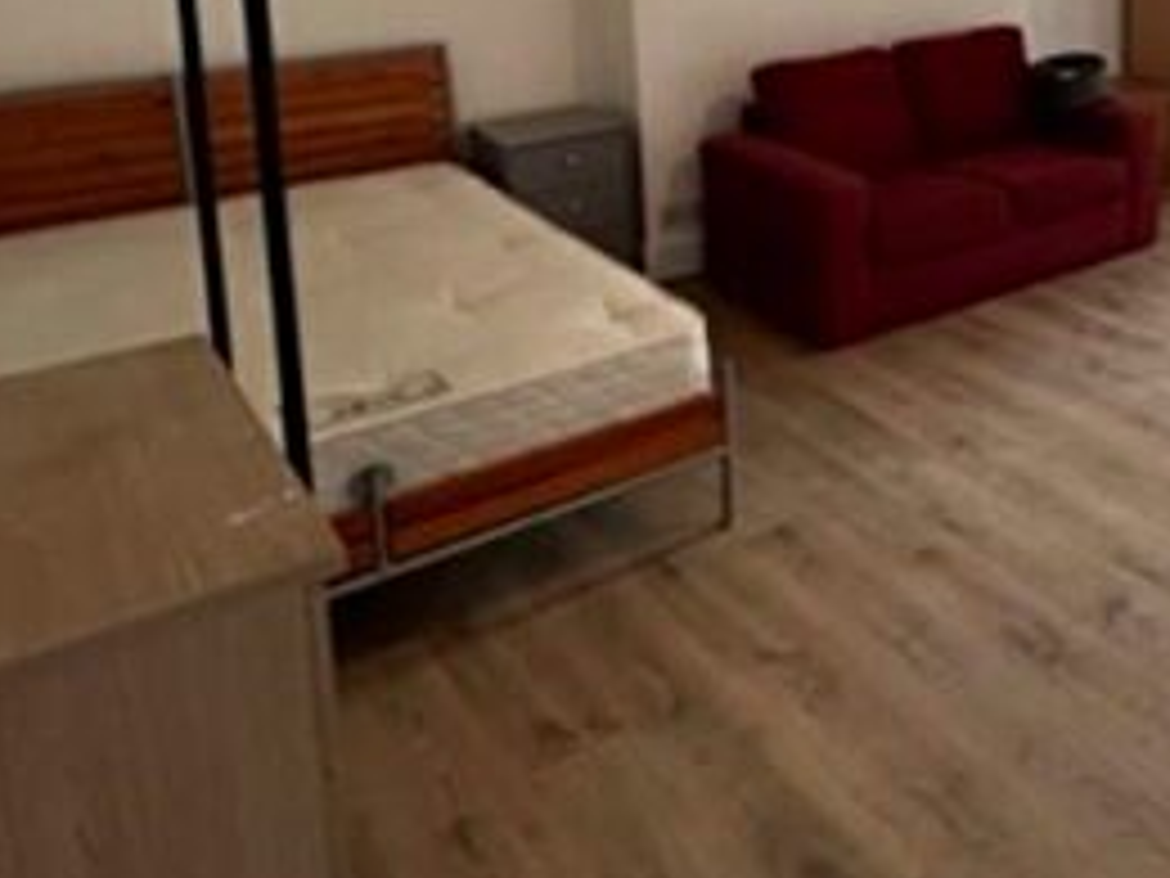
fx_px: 1183
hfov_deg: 42.9
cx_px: 1242
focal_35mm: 35
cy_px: 2
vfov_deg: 36.6
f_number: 1.8
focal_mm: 1.57
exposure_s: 1/70
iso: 250
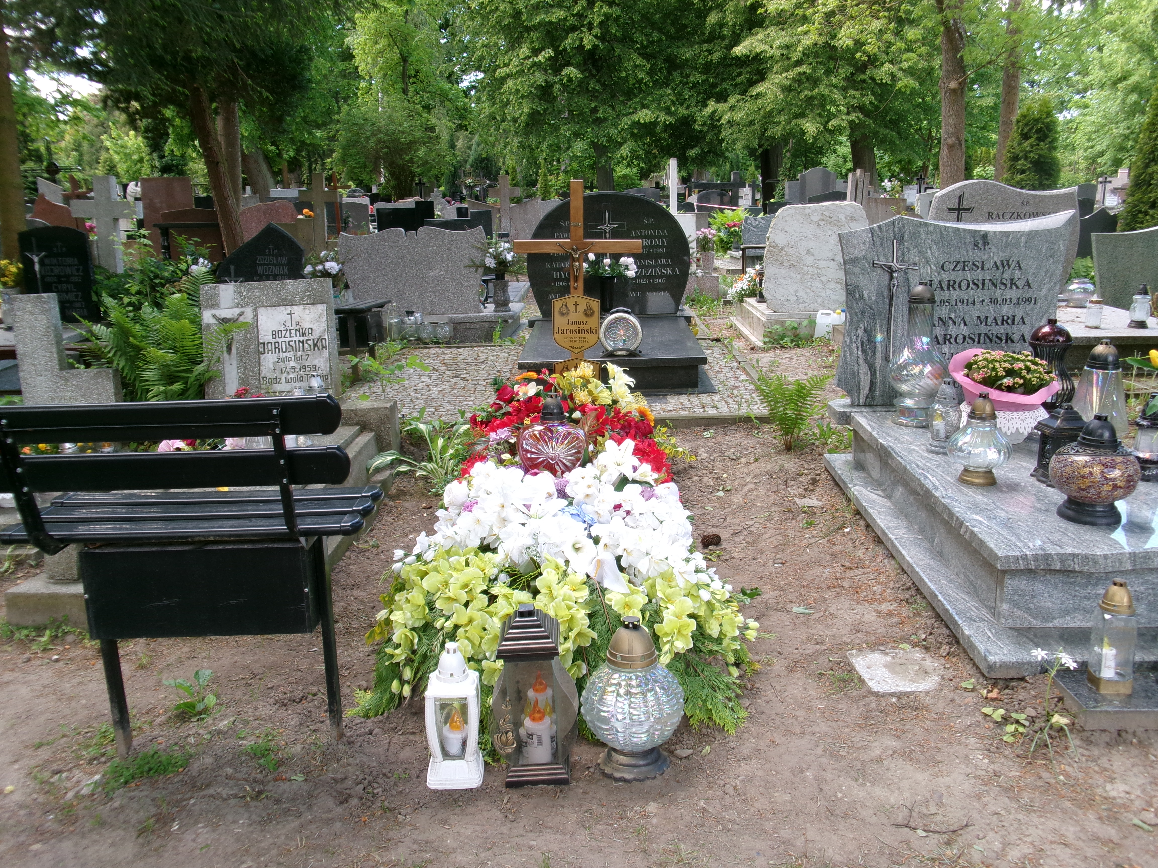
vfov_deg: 49.7
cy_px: 434
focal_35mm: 28
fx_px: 937
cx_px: 579
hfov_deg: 63.4
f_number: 3.9
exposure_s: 1/60
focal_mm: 5.1
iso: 100
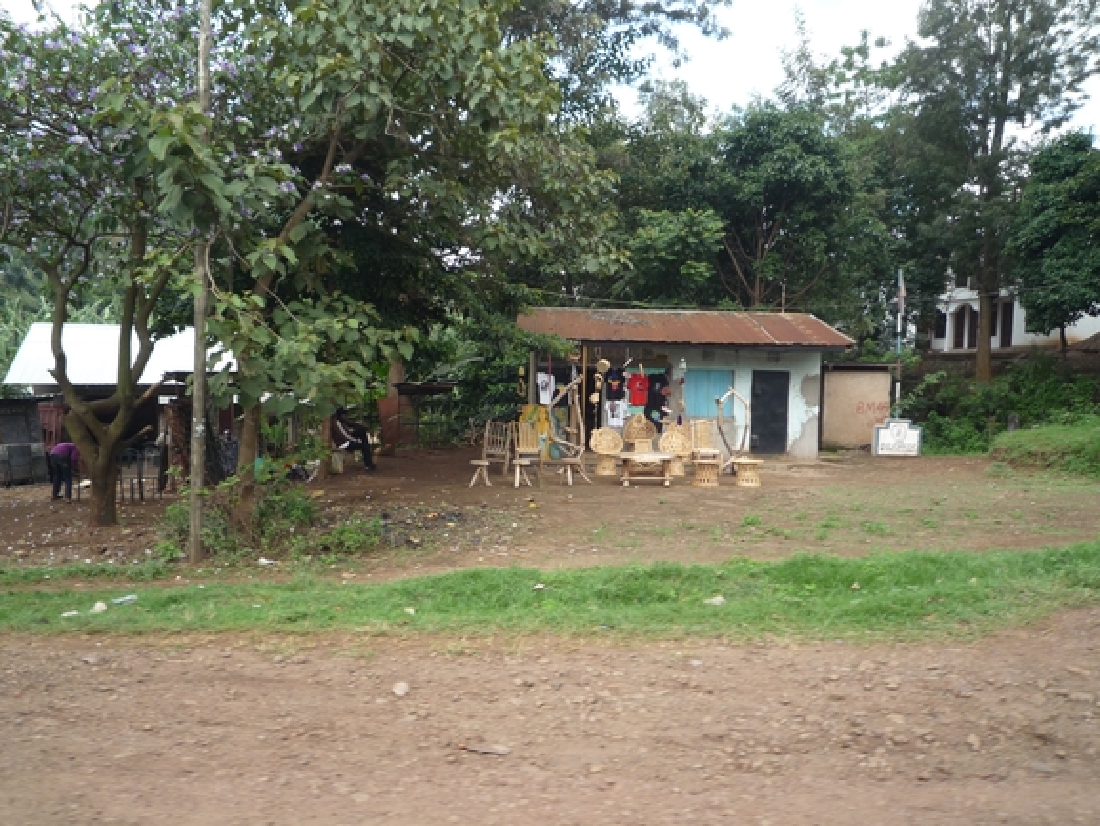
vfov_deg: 53.1
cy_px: 420
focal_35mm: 26
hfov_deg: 67.3
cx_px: 536
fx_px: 826
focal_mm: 4.4
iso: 100
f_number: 2.8
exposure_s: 1/250
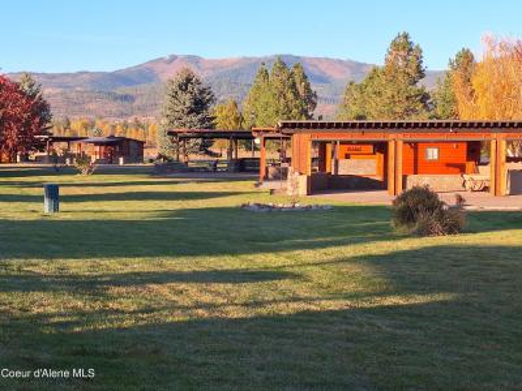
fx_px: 347
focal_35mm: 23
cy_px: 196
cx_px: 261
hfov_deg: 73.9
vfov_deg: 58.9
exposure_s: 1/767
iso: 40
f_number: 1.8
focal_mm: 5.54
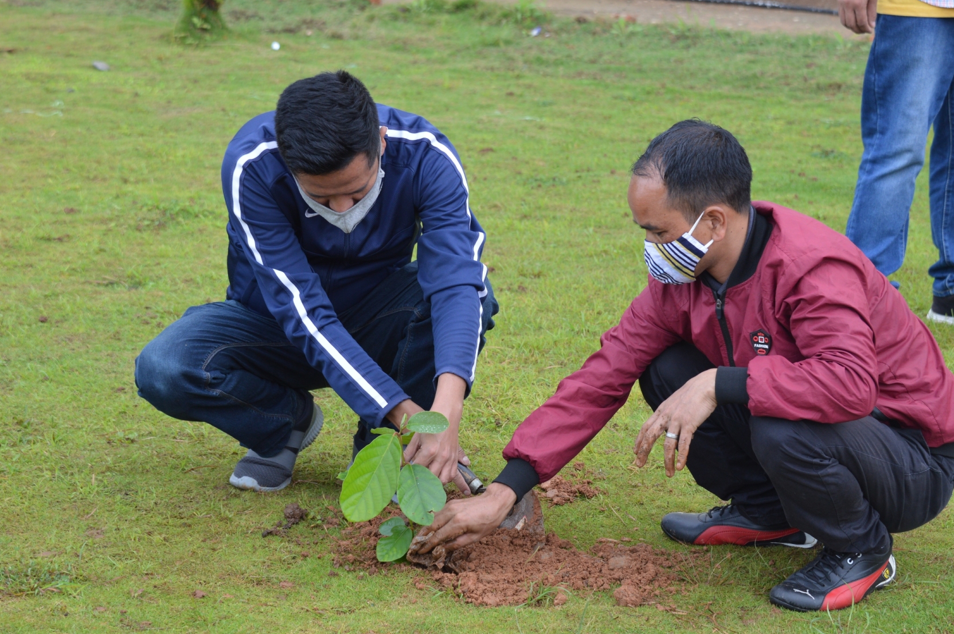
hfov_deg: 17.2
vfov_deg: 11.5
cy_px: 320
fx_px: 3150
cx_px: 483
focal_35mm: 119
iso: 360
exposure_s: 1/125
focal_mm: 78
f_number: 5.6
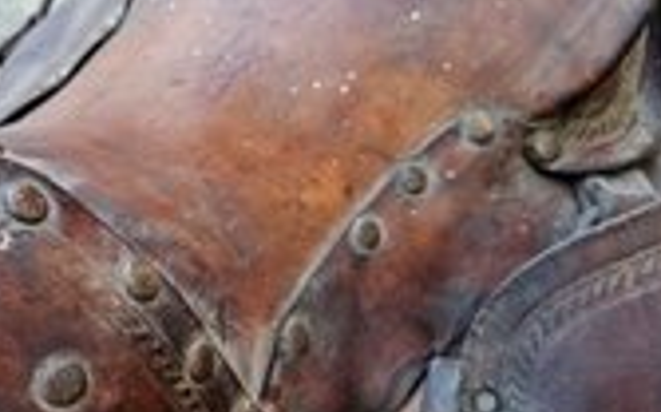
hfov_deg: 39.1
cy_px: 248
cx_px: 156
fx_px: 900
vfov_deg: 25.7
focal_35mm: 50
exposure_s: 1/180
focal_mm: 5.4
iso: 64
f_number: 1.8
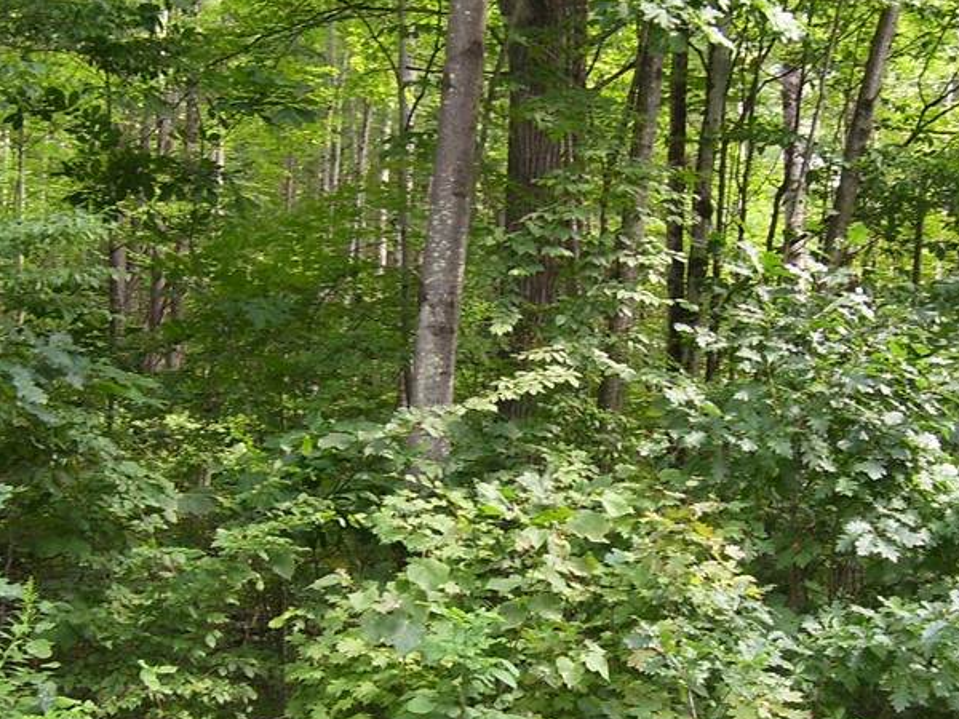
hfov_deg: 33.2
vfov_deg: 25.1
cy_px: 455
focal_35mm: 58
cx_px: 559
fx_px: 1607
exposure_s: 1/60
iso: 125
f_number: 2.7
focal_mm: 5.6
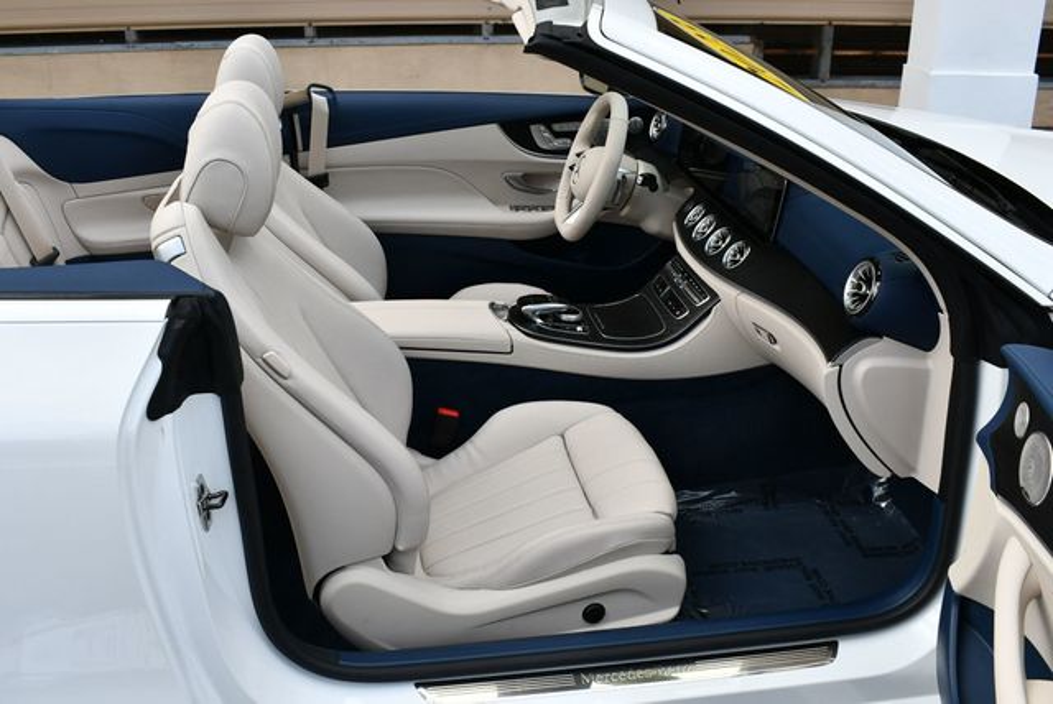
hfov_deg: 53.1
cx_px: 526
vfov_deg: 36.9
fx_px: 1054
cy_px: 352
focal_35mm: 36
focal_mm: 18
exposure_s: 1/250
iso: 200
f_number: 5.6
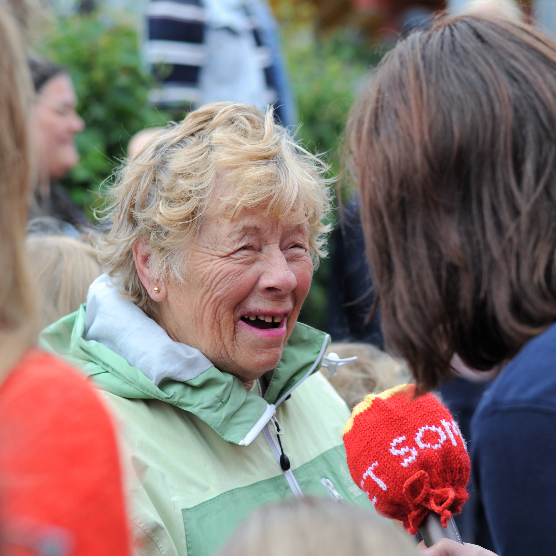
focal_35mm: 96
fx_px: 1745
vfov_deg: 18.1
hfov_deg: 18.0
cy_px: 278
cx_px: 388
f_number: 2.8
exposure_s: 1/500
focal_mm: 50
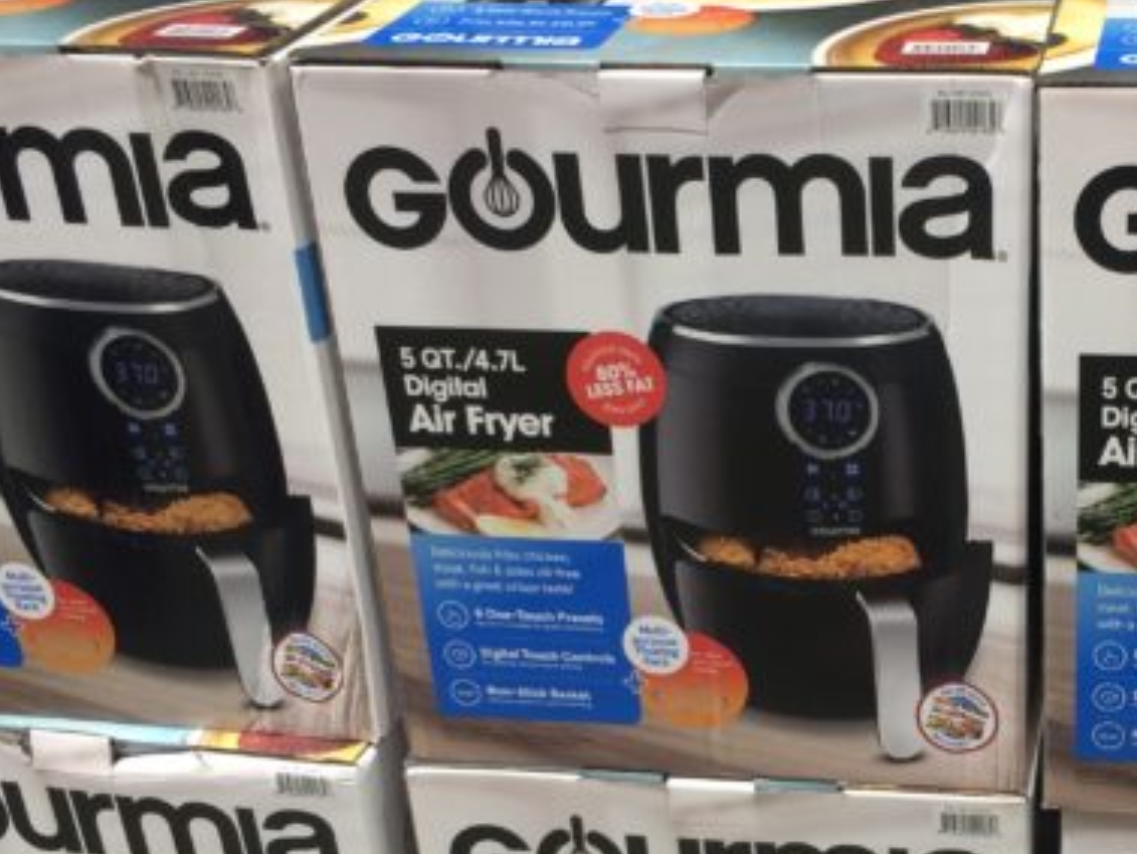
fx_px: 1939
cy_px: 601
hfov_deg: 31.8
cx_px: 914
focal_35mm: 59
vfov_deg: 24.6
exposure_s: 1/30
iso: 50
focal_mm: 4.15
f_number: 2.2
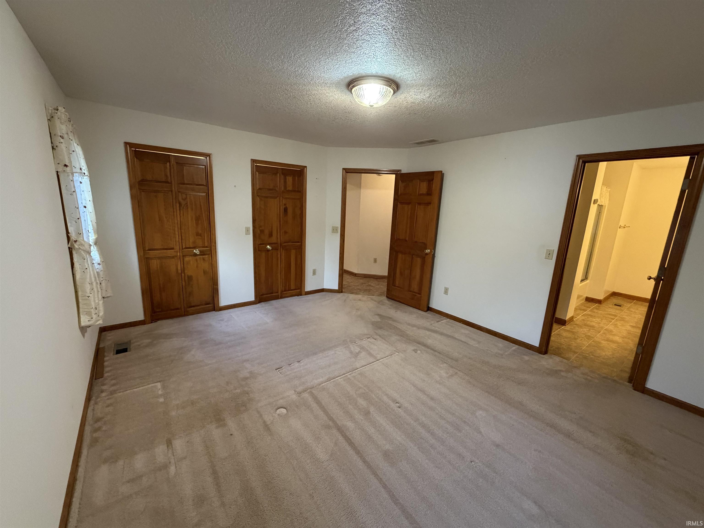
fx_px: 285
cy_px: 264
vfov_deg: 85.7
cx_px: 352
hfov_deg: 102.1
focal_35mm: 14
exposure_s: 1/60
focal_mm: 2.22
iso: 500
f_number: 2.2
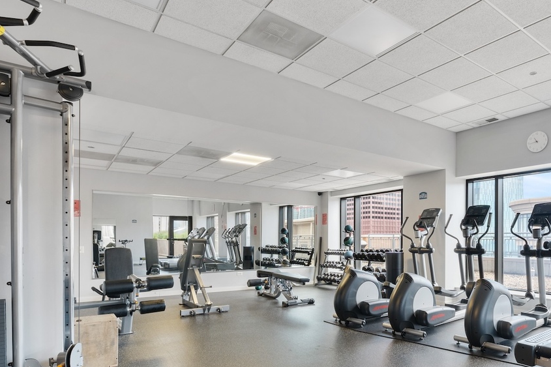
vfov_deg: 54.1
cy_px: 241
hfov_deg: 73.8
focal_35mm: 23
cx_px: 368
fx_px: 352
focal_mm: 12
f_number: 8
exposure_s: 2
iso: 320
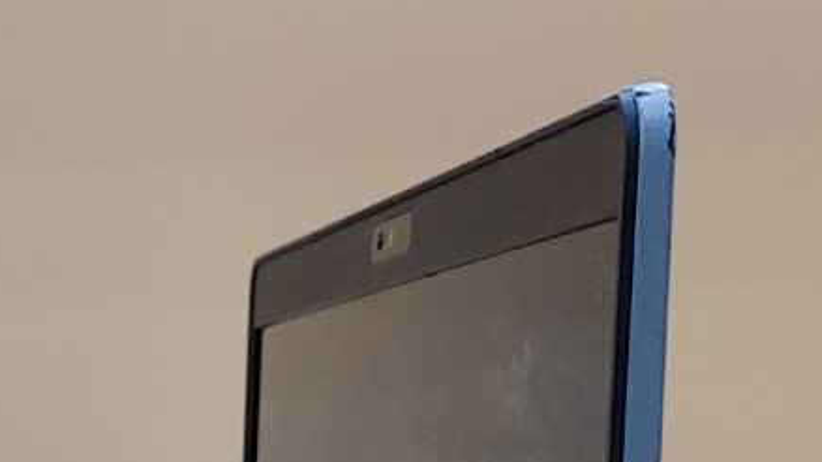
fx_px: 3203
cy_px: 1009
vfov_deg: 7.8
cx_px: -268
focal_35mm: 147
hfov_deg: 14.0
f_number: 1.8
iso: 50
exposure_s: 1/96
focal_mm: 4.36
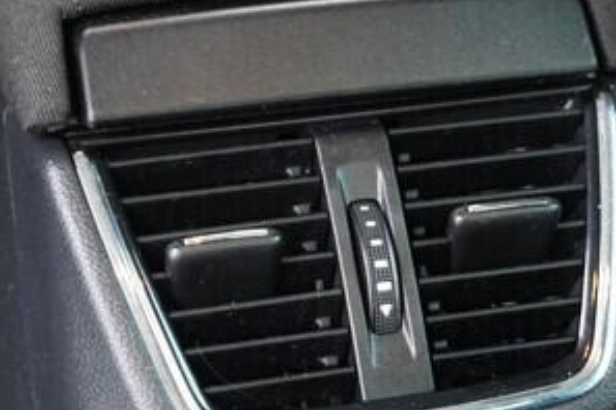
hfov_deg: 16.5
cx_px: 326
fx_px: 2122
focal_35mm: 124
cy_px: 428
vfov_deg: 10.9
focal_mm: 24
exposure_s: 1/40
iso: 1250
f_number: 2.8
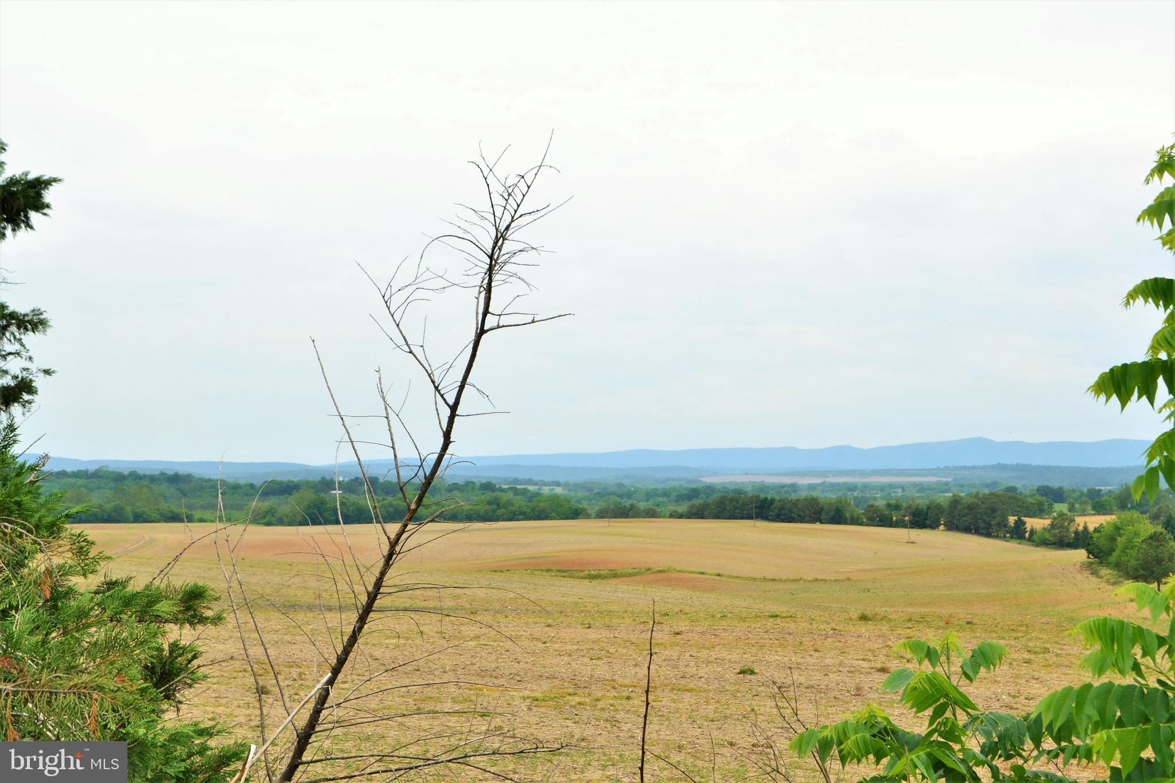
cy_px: 392
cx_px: 588
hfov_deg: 35.1
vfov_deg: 23.8
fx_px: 1860
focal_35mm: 57
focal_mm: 38
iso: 400
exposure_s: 1/320
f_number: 10
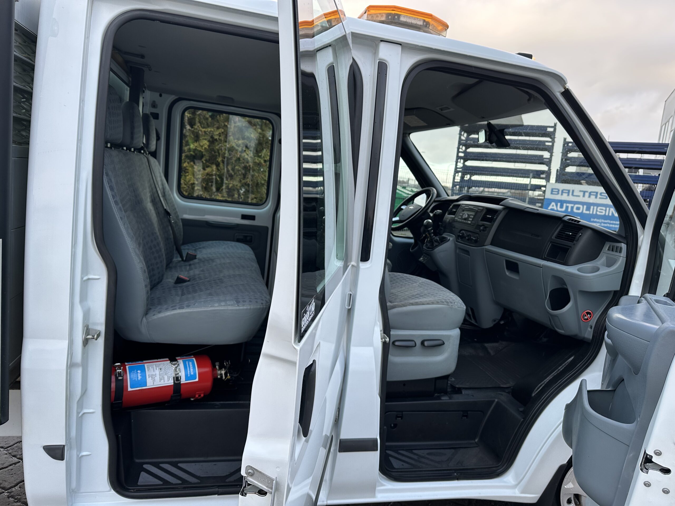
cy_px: 253
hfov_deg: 71.6
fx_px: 468
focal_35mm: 24
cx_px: 338
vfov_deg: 56.8
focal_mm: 6.86
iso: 64
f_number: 1.78
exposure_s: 1/155
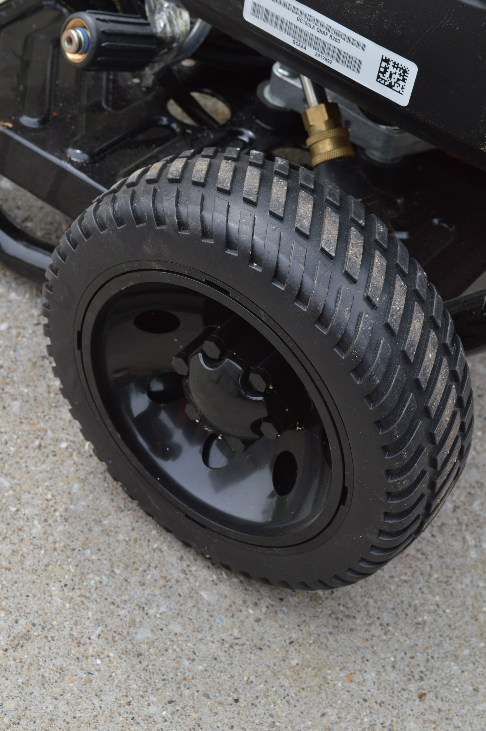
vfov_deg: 31.9
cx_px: 243
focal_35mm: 63
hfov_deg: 21.5
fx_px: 1278
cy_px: 366
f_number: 8
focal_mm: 42
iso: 100
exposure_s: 1/100
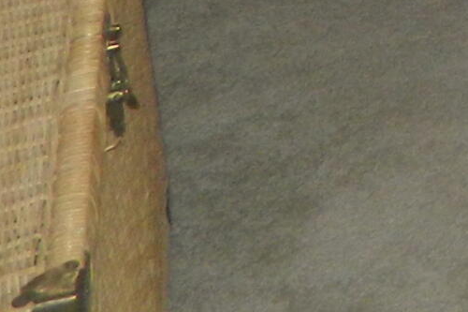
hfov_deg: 10.3
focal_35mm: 156
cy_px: -620
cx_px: 1312
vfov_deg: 7.7
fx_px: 2027
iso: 200
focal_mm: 4.5
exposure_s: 1/30
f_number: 3.1
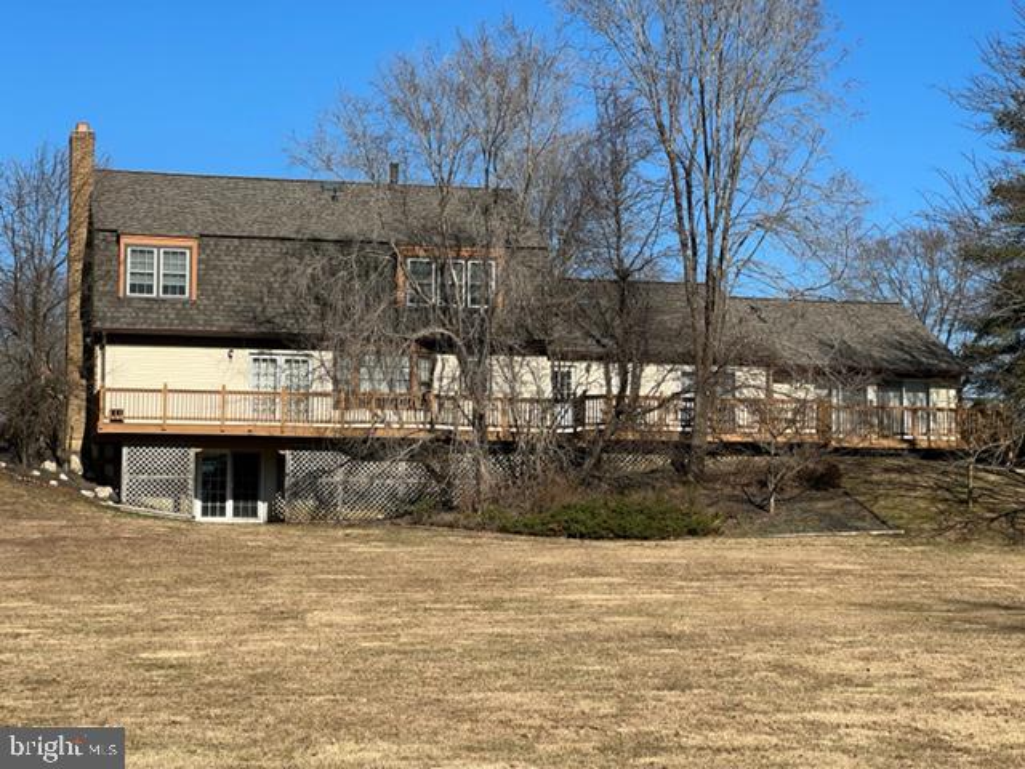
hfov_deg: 25.3
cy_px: 384
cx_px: 512
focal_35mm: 77
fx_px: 2280
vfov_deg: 19.1
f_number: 2.8
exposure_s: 1/786
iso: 32
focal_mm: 9
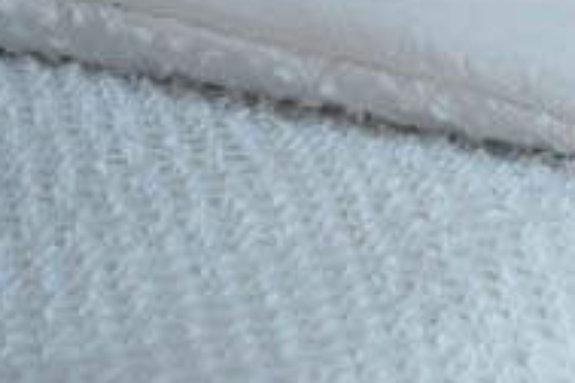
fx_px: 3466
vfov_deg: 6.0
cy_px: -637
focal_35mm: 217
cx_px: 955
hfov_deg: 9.1
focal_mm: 40
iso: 500
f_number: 2.5
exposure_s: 1/800
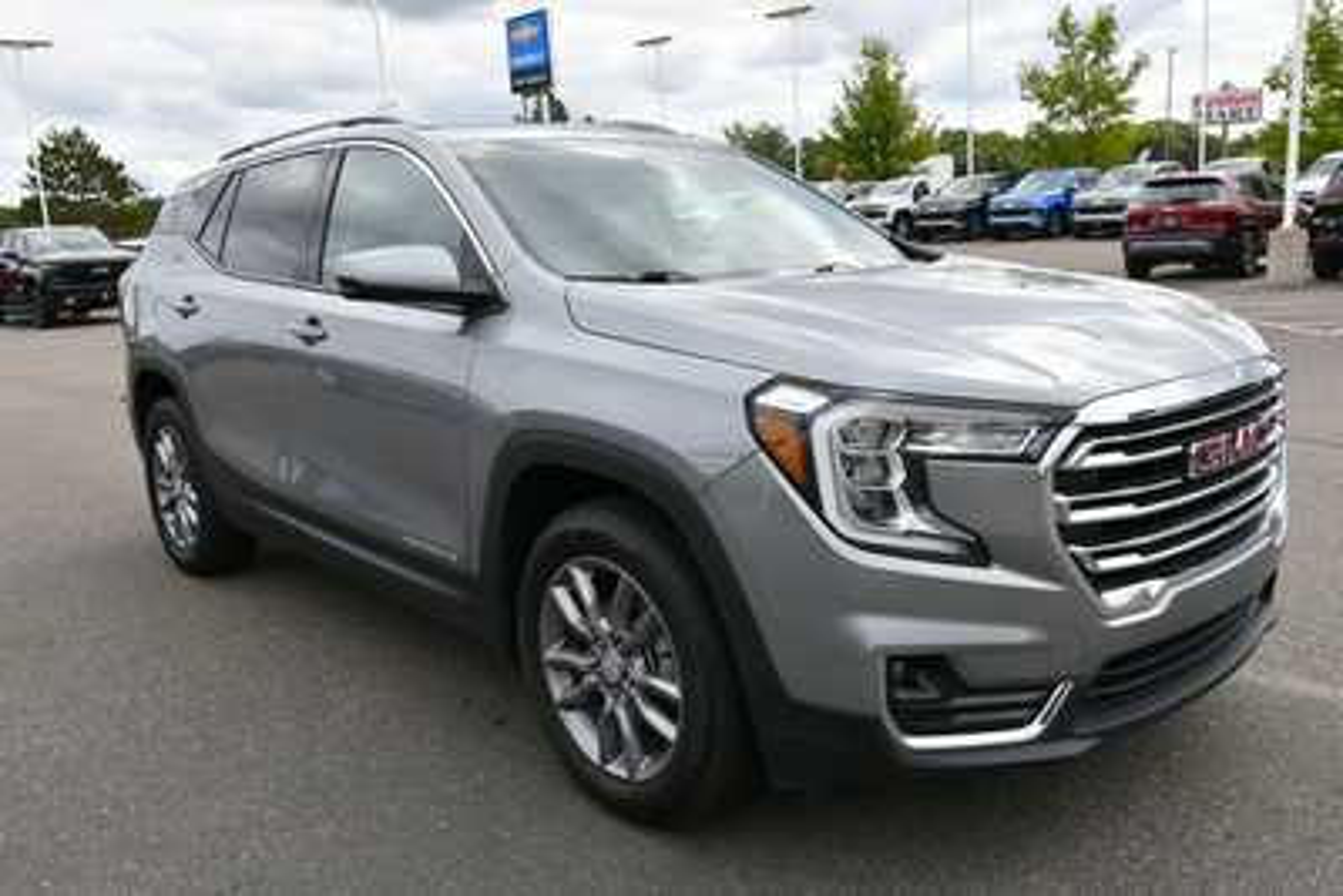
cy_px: 448
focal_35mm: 30
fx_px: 1120
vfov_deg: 43.6
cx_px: 672
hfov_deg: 61.9
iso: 160
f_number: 8
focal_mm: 20
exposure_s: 1/250
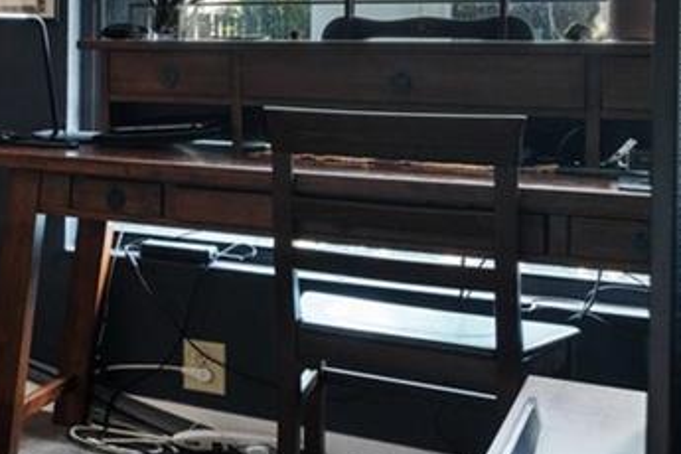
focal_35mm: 65
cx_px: -726
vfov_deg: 20.5
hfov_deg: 18.3
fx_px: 1229
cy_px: 36
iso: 400
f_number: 6.3
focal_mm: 14
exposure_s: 1/1.67
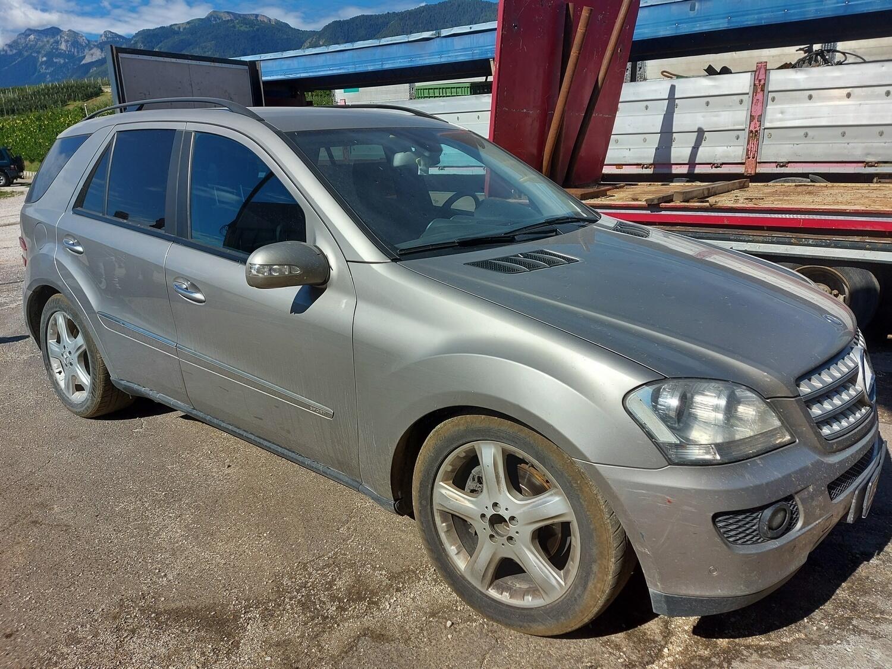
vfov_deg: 56.8
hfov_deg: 71.6
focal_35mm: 24
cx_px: 446
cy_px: 334
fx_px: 618
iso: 32
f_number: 1.8
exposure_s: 1/1883
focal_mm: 5.23
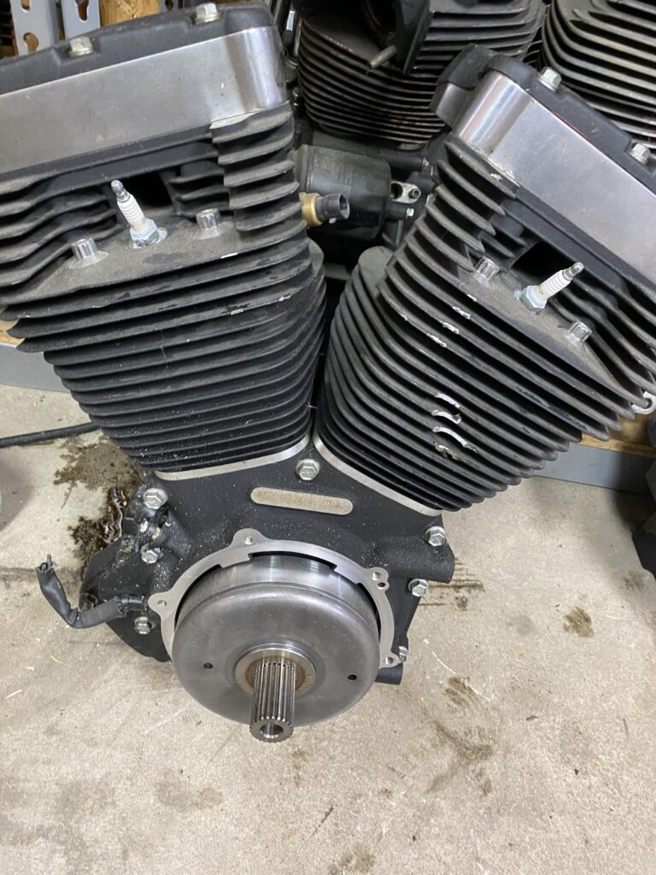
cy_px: 438
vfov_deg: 67.3
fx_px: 657
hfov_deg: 53.1
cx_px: 328
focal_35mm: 26
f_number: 1.8
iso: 400
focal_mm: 4.25
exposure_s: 1/40
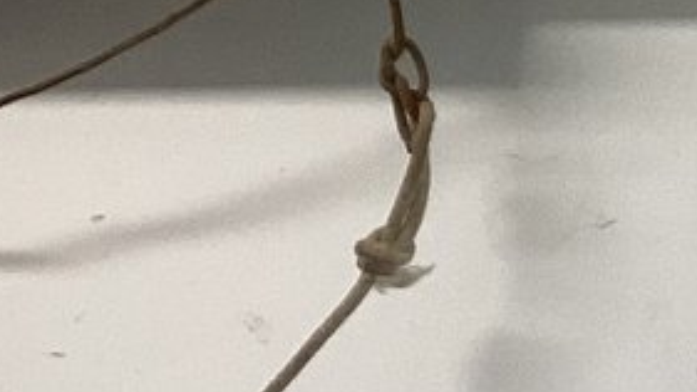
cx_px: 867
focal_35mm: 182
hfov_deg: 11.6
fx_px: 3363
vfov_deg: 6.6
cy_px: -158
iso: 64
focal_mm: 3.3
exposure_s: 1/60
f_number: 2.4
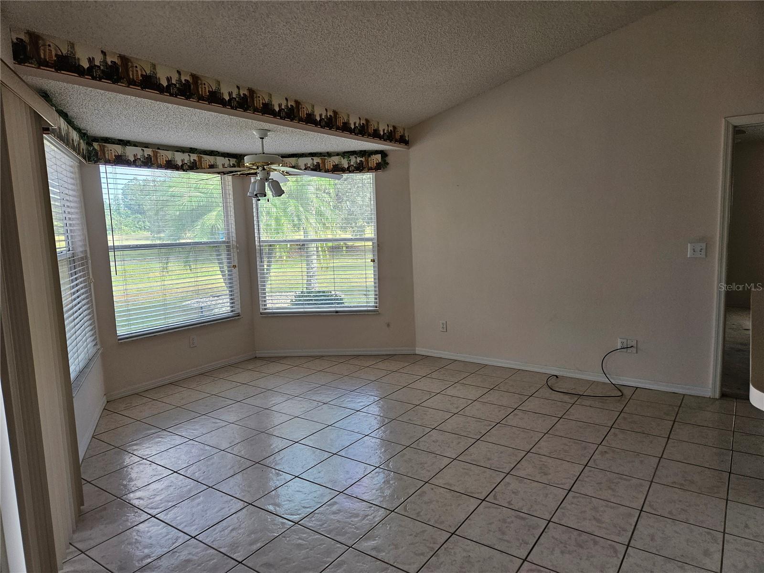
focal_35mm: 23
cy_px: 286
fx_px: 508
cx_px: 382
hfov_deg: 73.9
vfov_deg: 58.9
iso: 200
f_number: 1.8
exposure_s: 1/180
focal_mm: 5.4
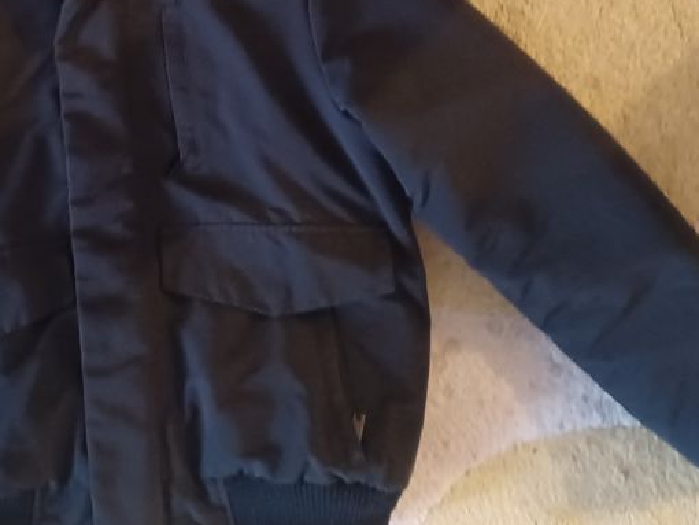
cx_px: 181
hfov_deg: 38.0
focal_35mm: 49
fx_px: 990
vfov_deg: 29.1
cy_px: 110
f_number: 1.8
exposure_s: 1/10
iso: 4000
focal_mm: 4.6
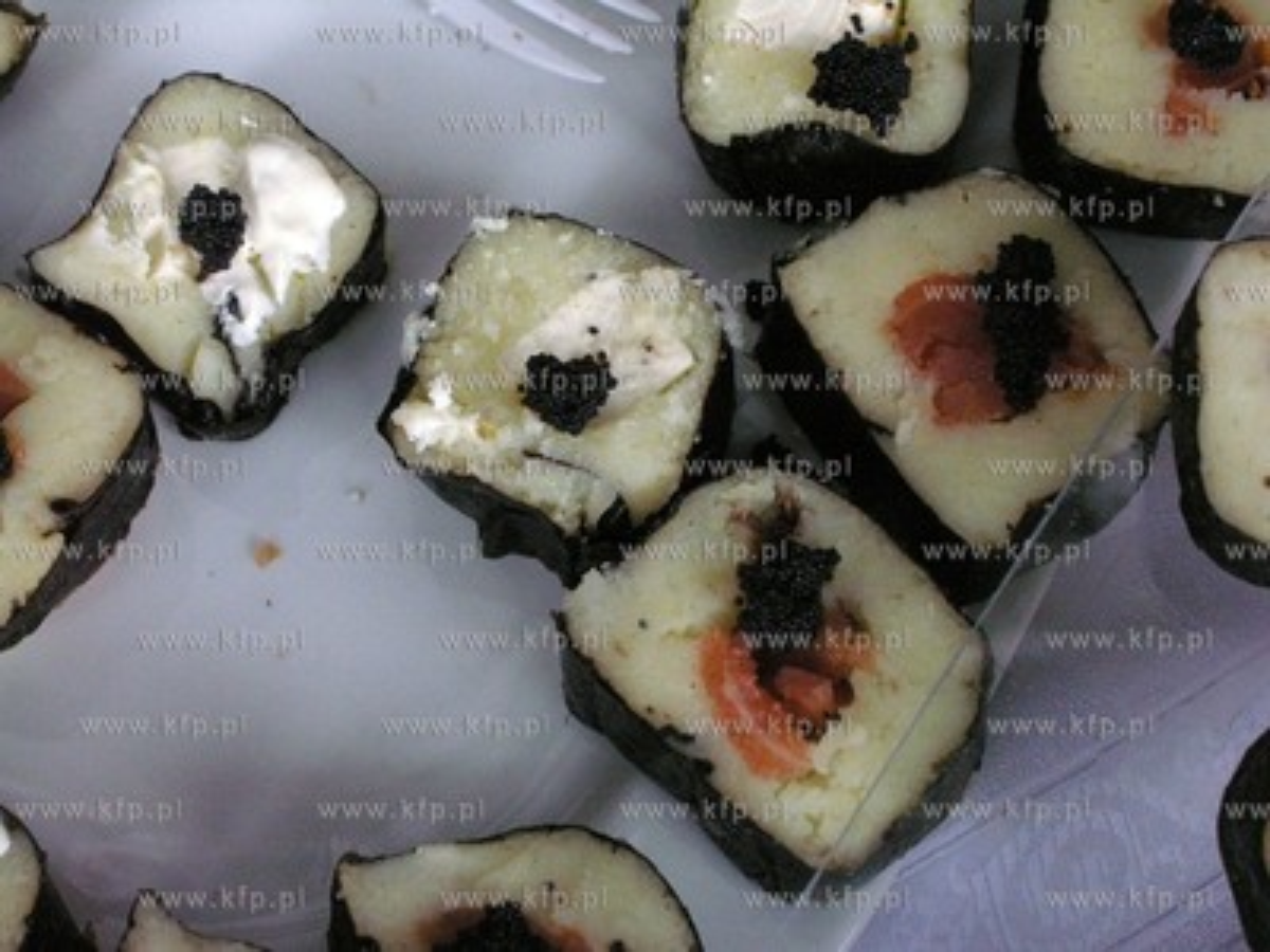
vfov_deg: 17.4
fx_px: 3119
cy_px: 476
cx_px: 635
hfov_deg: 23.0
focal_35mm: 85
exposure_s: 1/125
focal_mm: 21.6
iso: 400
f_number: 4.9
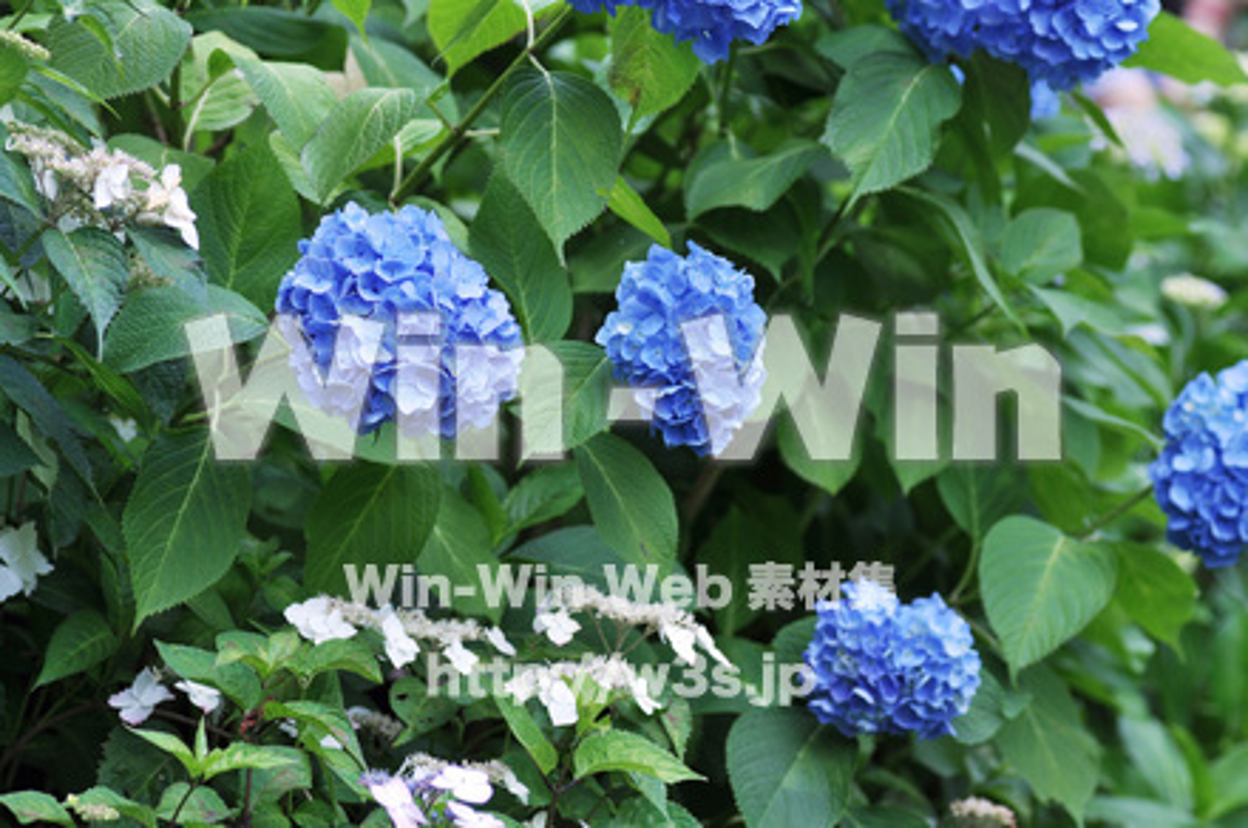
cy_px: 414
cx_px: 624
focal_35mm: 135
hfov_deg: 15.2
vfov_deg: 10.1
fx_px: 4673
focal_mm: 90
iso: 100
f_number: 5
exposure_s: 1/400
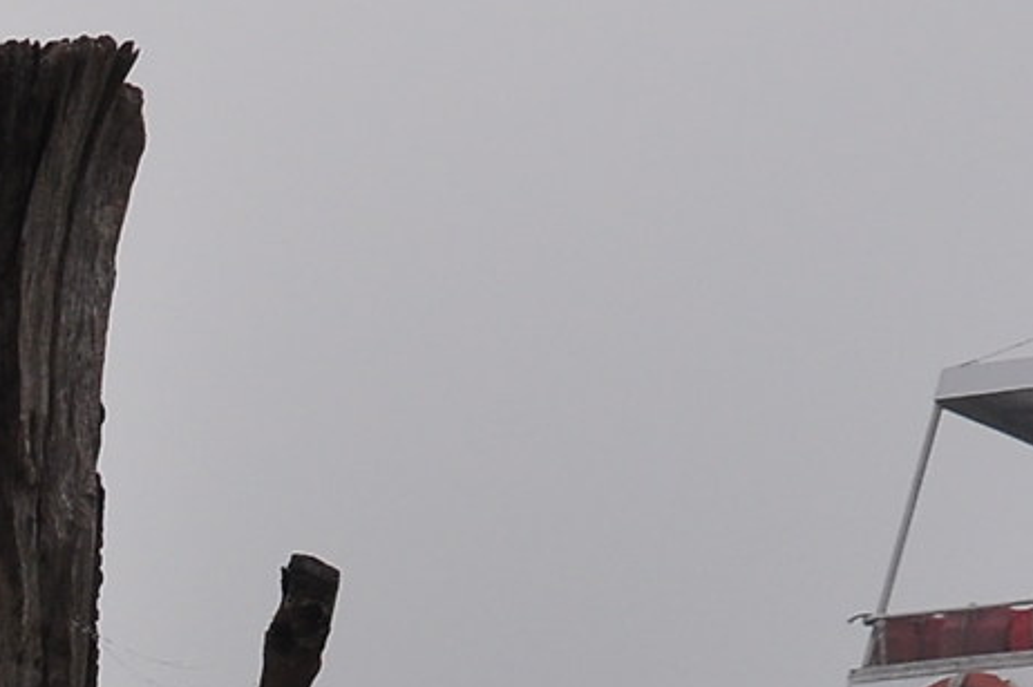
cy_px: 1347
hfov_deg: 9.7
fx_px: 5578
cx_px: -1185
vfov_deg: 6.8
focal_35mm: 195
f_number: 9
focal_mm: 25
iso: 200
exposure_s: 1/320
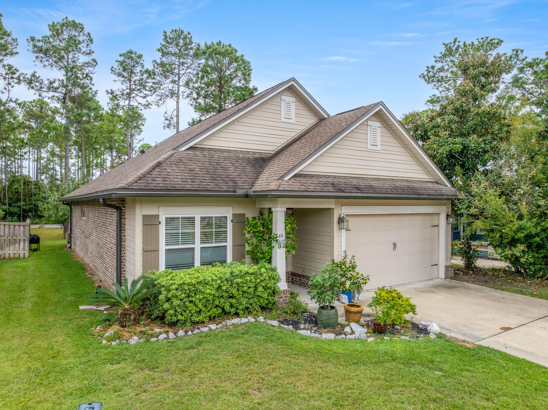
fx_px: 380
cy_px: 205
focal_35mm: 24
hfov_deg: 71.6
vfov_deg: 56.8
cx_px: 274
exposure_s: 1/100
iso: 200
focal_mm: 12.29
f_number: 2.8
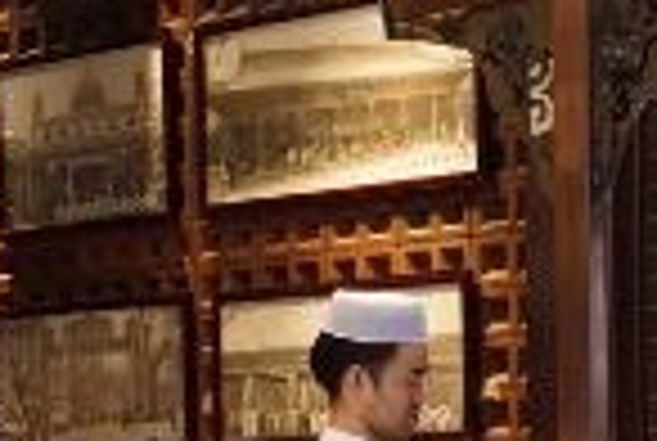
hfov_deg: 11.1
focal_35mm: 184
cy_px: 497
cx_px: 50
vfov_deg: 7.4
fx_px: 3372
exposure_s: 1/1600
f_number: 4.5
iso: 3200
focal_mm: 45
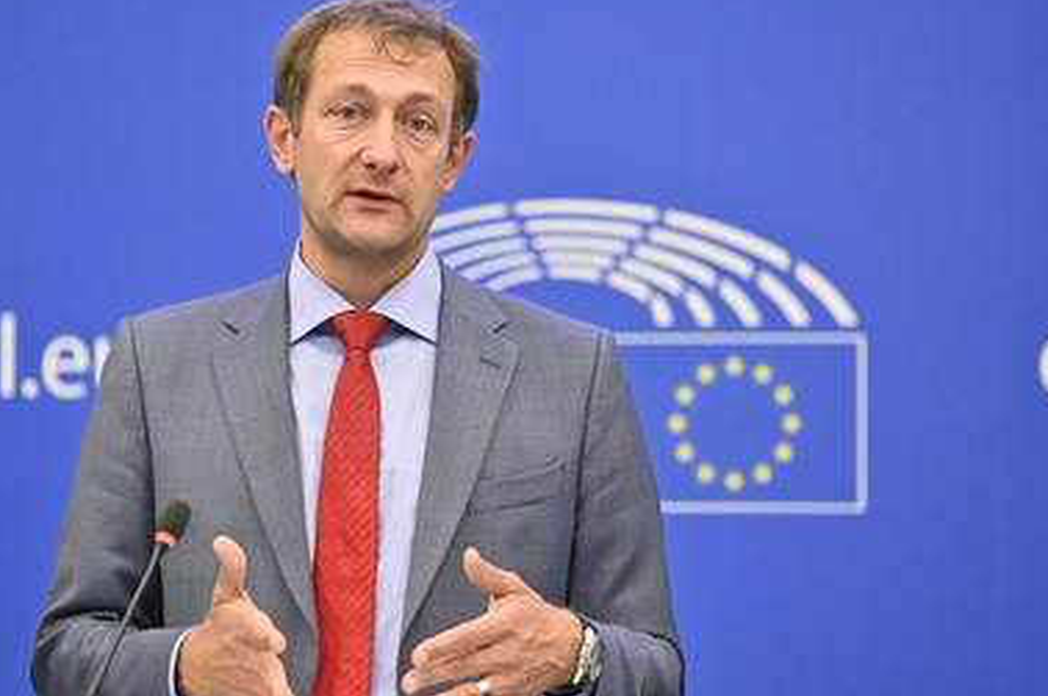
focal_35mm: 173
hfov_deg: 11.9
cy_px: 383
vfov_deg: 7.9
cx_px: 439
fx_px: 5030
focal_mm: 145
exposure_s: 1/800
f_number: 2.8
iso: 5000
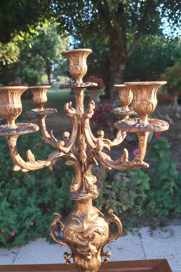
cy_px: 132
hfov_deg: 46.3
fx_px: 211
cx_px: 79
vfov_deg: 65.5
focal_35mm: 28
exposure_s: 1/178
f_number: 1.7
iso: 64
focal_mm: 3.92
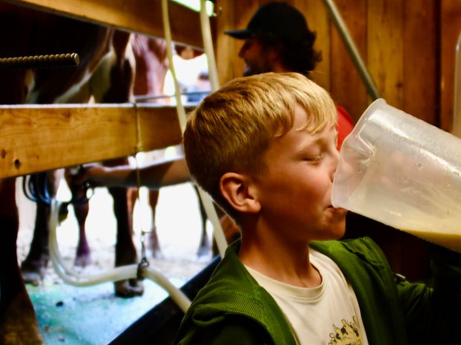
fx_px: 799
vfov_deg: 24.4
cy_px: 188
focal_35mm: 60
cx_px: 259
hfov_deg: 32.2
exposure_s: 1/125
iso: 1600
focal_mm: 28
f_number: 3.5
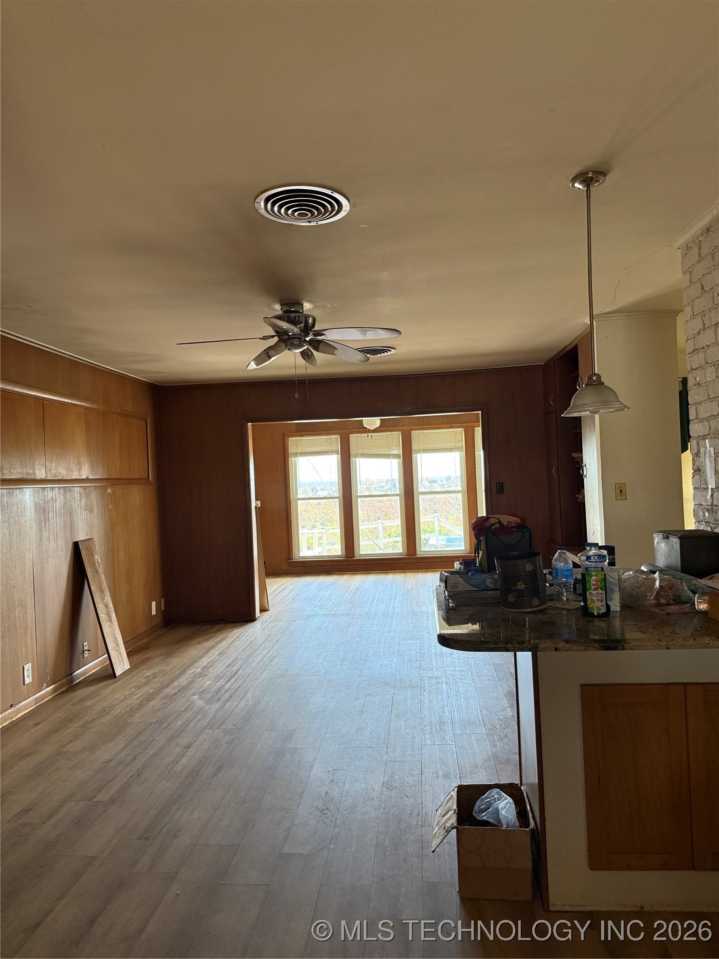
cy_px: 480
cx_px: 360
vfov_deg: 71.6
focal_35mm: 24
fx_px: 665
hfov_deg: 56.8
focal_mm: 6.76
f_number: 1.78
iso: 400
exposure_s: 1/120
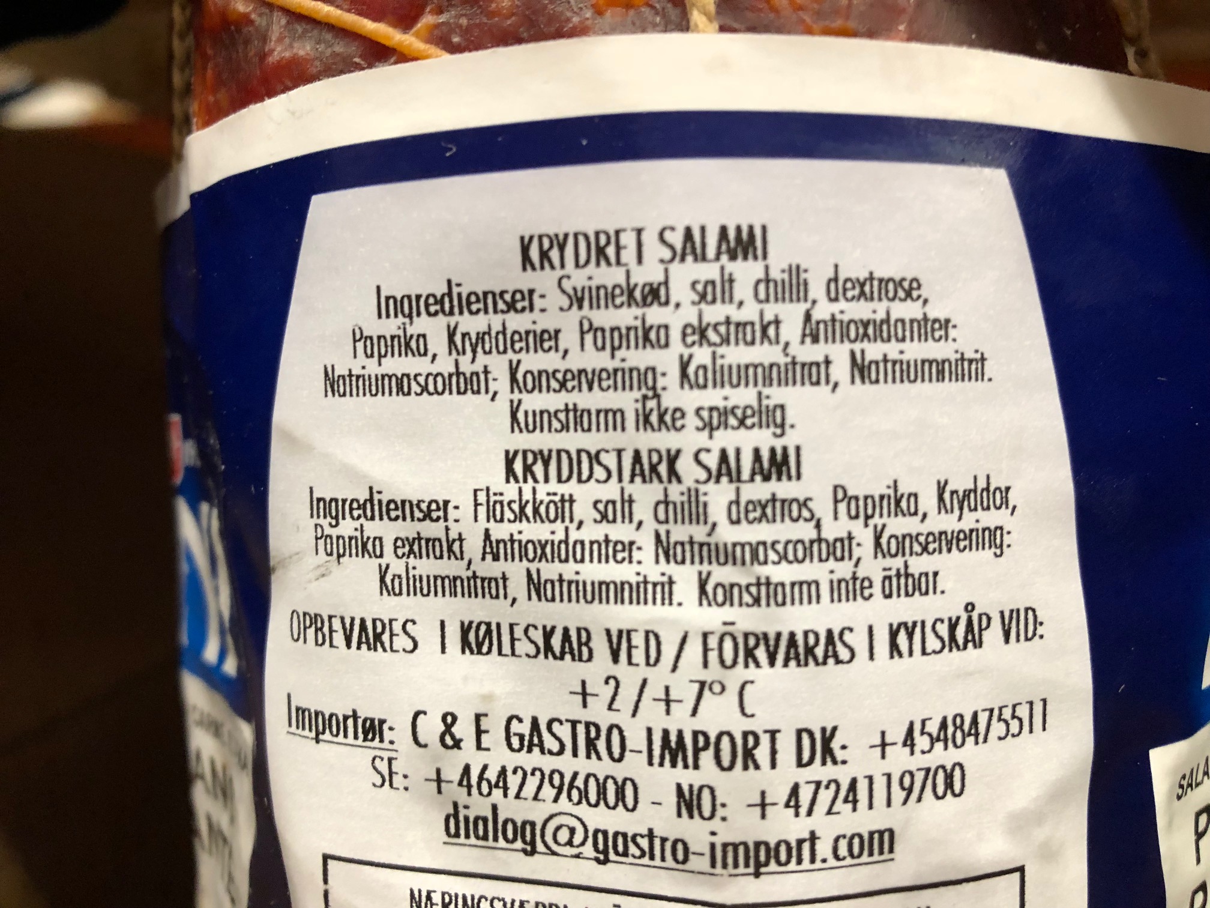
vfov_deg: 49.7
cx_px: 605
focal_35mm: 28
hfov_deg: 63.4
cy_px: 454
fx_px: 979
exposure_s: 1/17
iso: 80
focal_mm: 3.99
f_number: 1.8
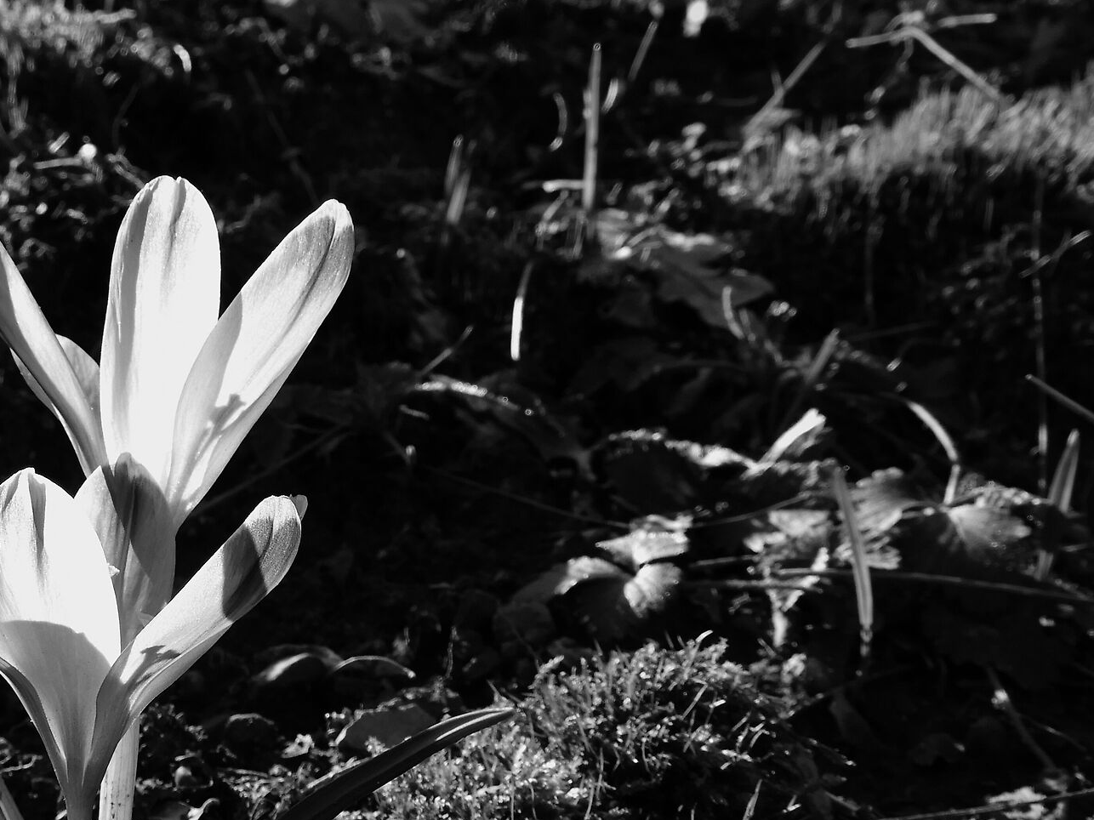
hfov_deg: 33.0
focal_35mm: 56
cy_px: 521
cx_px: 156
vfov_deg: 26.0
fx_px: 1769
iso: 100
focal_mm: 5.4
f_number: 3.5
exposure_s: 1/400
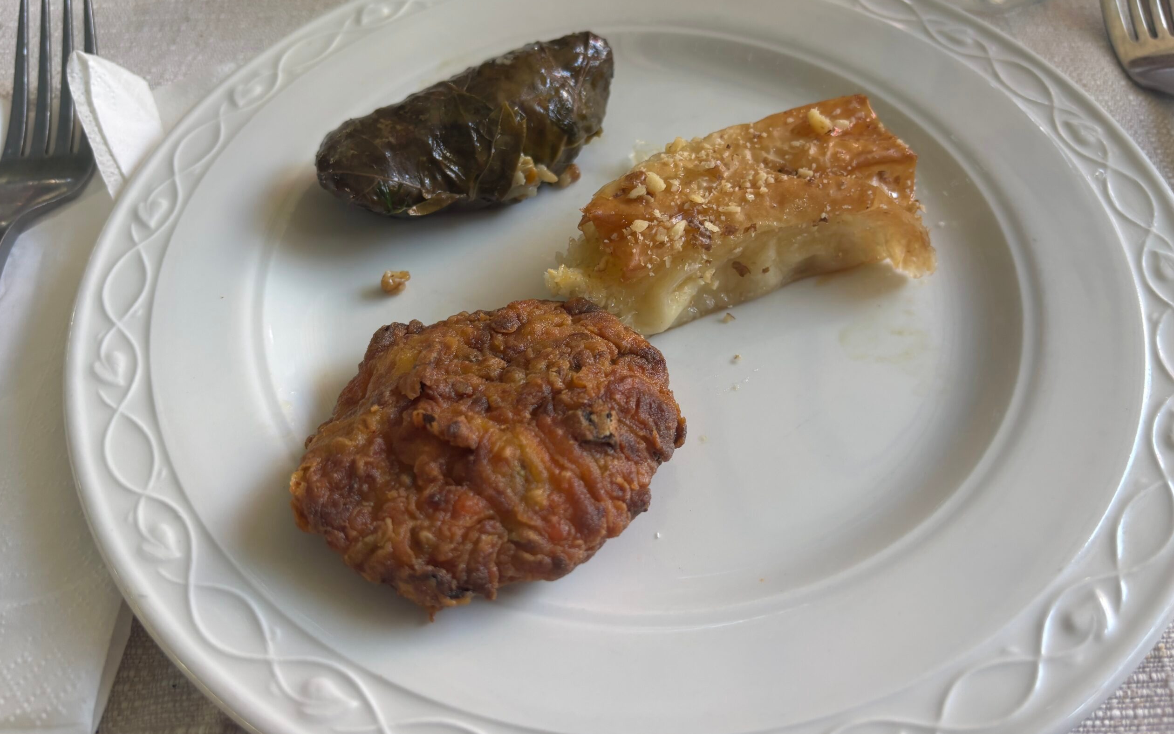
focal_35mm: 28
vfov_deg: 44.5
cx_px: 593
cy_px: 338
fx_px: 896
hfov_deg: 66.5
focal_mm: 5.96
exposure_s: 1/121
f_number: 1.6
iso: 80
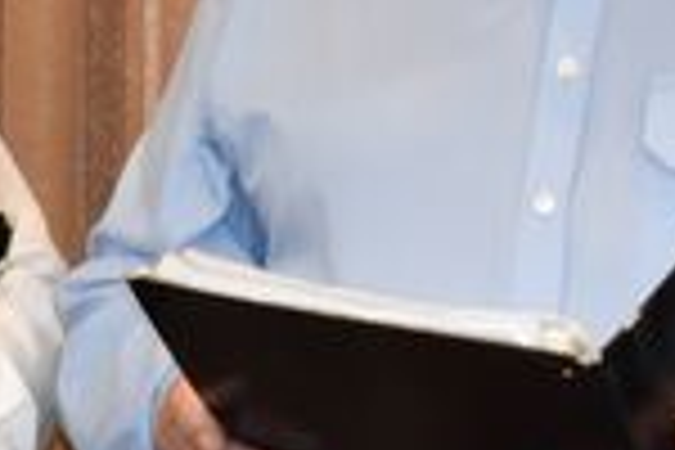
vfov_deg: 4.2
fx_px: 6112
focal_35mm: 326
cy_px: -9
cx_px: 198
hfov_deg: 6.3
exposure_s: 1/80
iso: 1600
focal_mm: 34
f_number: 4.5
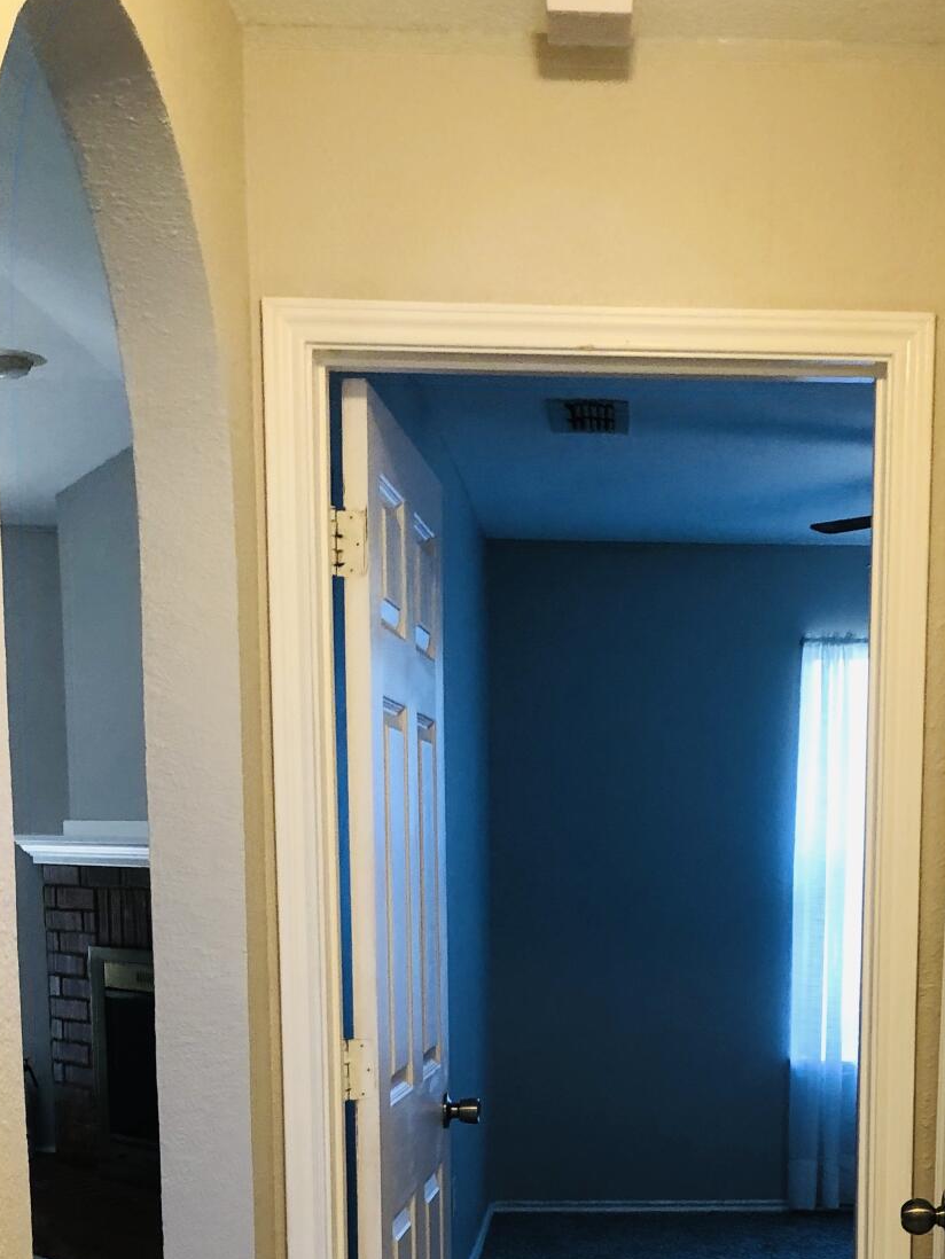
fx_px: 1856
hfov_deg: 28.0
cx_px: 750
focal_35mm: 51
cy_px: 1116
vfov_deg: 35.4
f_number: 1.8
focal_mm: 3.99
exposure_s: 1/30
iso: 40
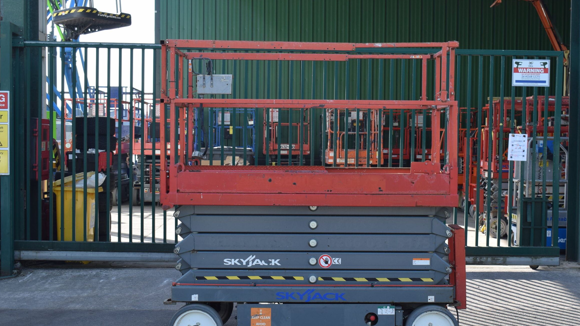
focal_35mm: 59
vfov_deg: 20.4
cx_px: 308
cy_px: 183
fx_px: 907
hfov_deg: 35.4
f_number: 8
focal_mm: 34
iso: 280
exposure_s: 1/250
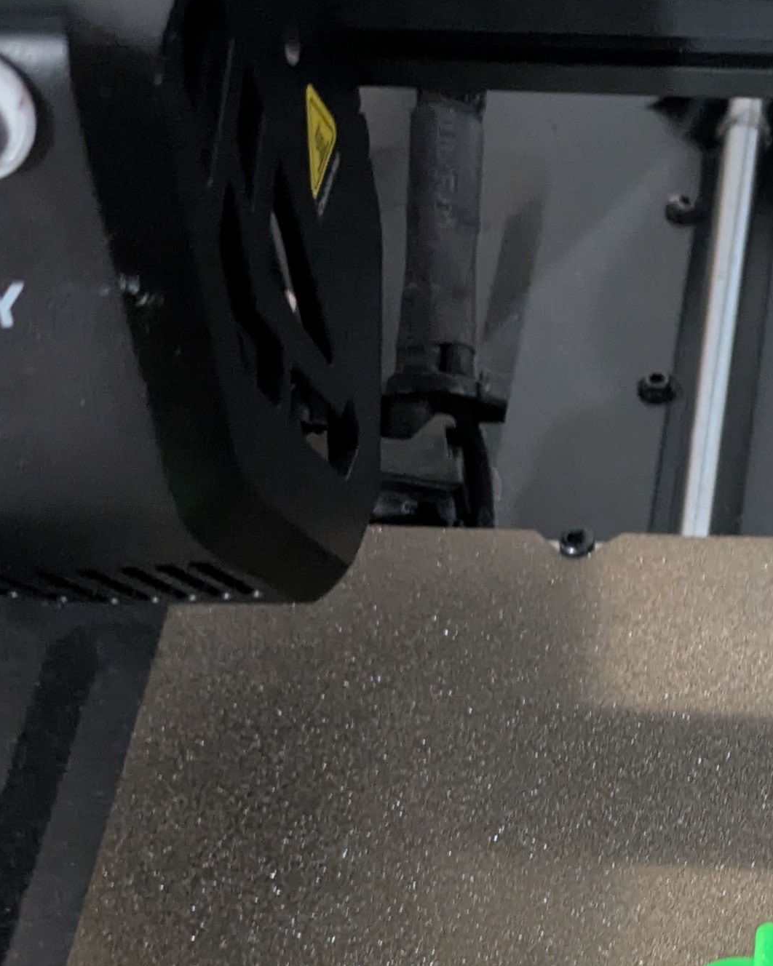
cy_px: 1002
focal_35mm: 85
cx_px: 935
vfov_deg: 21.6
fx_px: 2431
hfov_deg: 17.2
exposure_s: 1/24
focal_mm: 5.43
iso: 918
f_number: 1.89
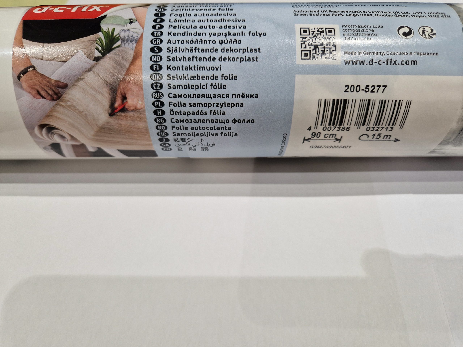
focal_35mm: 23
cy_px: 174
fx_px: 308
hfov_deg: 73.9
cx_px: 232
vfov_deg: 58.9
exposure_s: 1/100
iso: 80
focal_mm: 5.4
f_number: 1.8
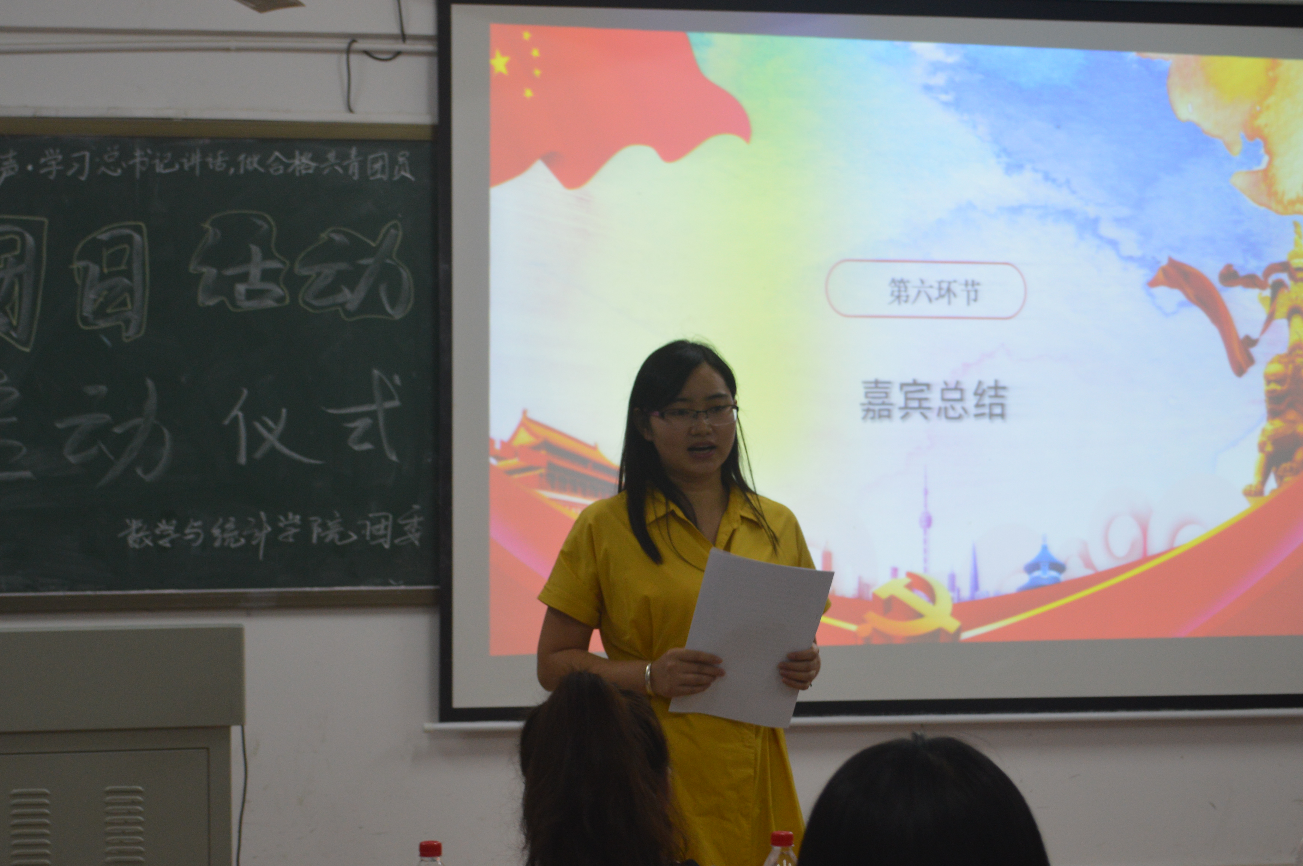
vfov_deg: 20.0
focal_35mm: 68
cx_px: 540
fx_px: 2459
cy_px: 517
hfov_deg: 29.6
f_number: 5
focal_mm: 36
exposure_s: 1/20
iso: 400
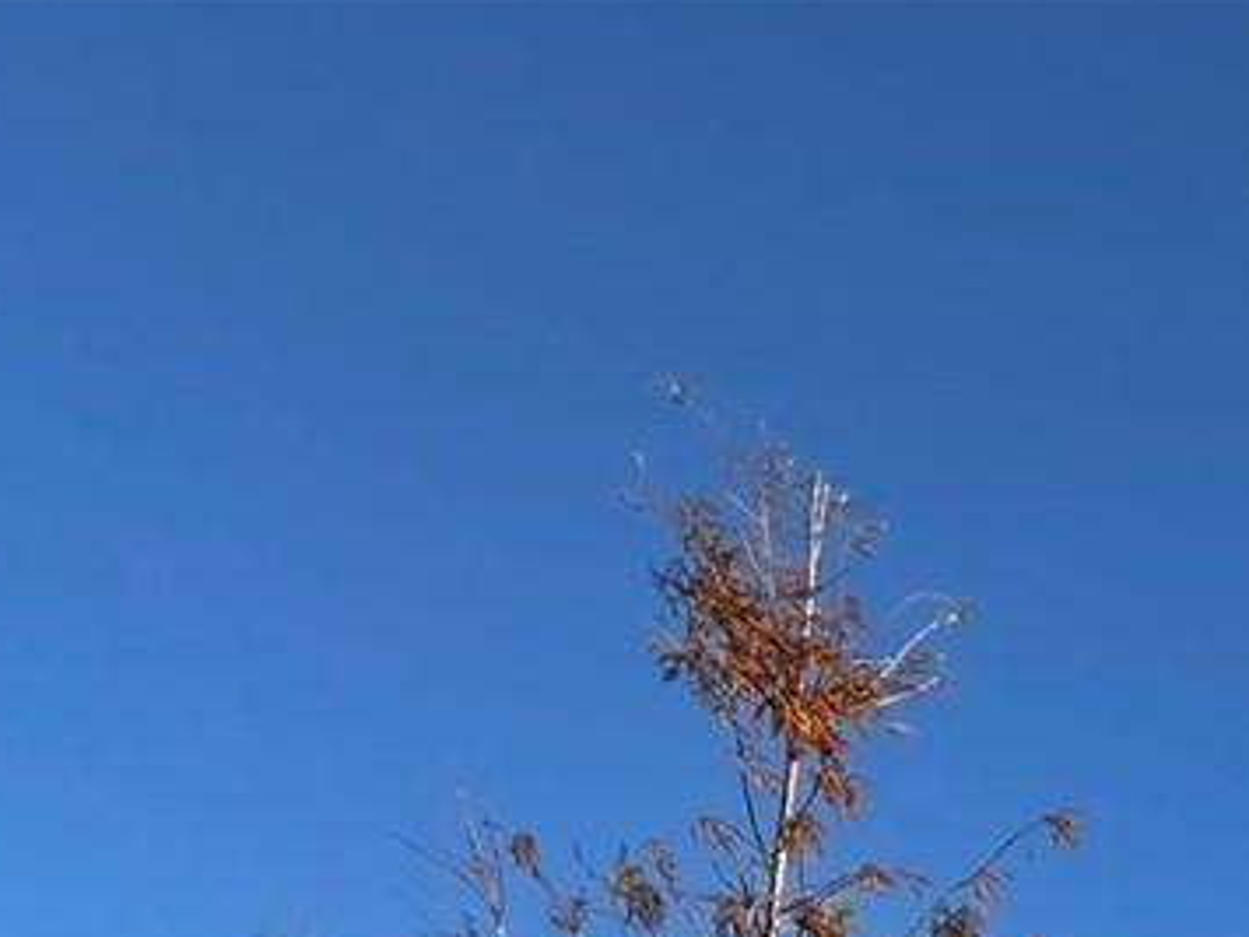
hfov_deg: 19.1
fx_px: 2273
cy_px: 2085
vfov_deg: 15.7
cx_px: 2477
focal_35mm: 63
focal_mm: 2.22
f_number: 2.2
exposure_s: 1/1147
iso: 40
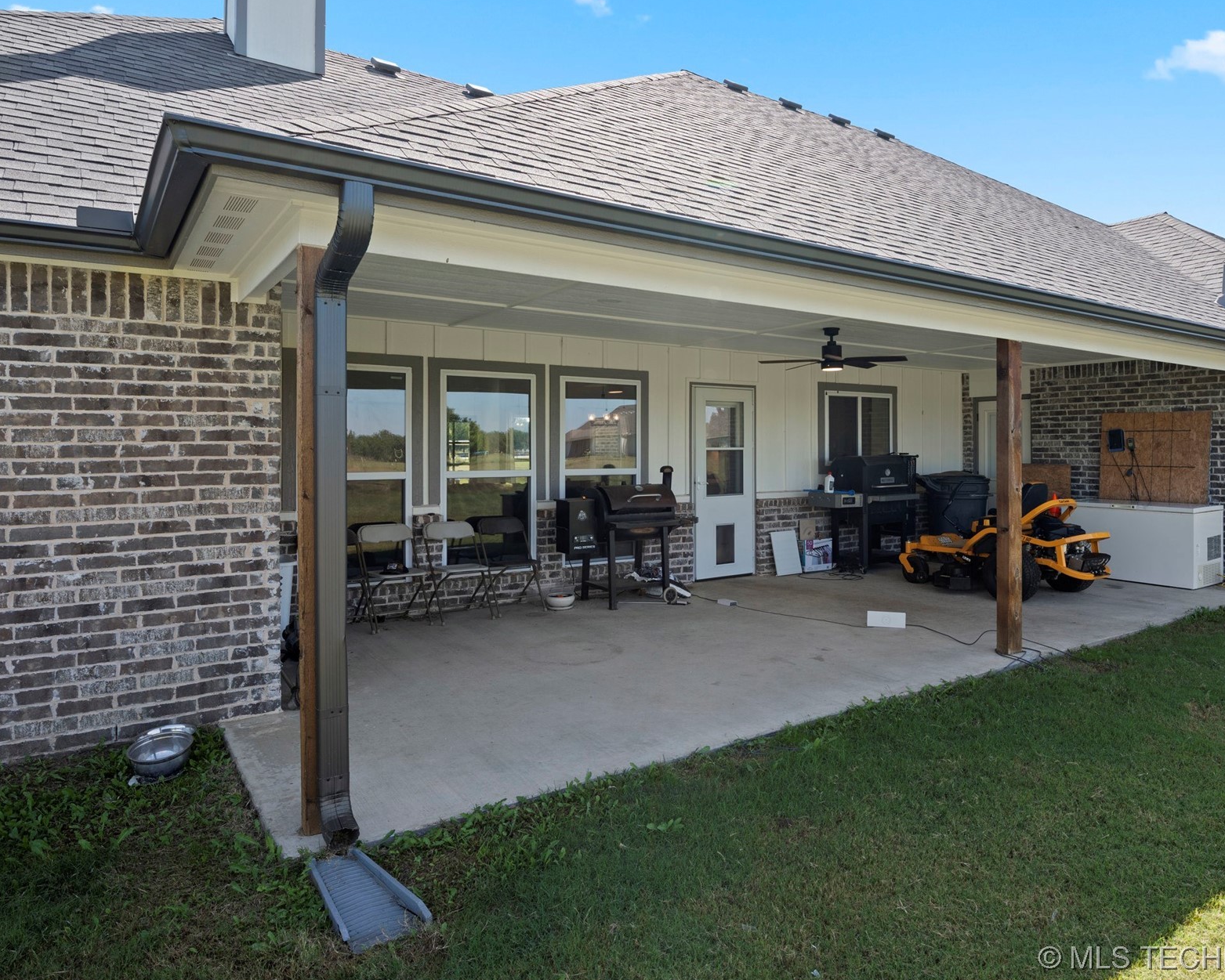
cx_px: 696
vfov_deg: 62.0
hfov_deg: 73.5
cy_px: 457
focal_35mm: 22
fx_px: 815
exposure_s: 1/80
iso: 200
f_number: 9
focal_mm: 18.4
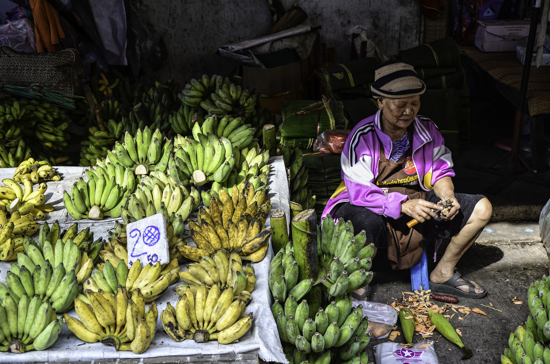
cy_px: 182
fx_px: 732
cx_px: 275
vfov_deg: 27.9
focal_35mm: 48
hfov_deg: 41.2
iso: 200
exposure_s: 1/160
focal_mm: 32
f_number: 6.3
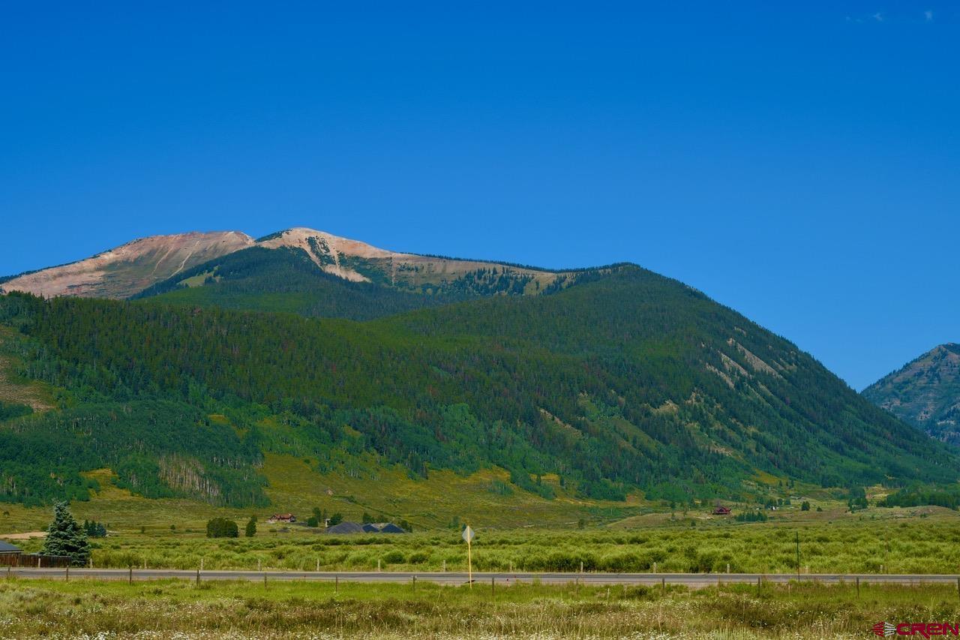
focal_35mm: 66
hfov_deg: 30.5
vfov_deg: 20.6
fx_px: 1760
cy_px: 320
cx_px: 480
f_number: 10
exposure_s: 1/400
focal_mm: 44
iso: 100
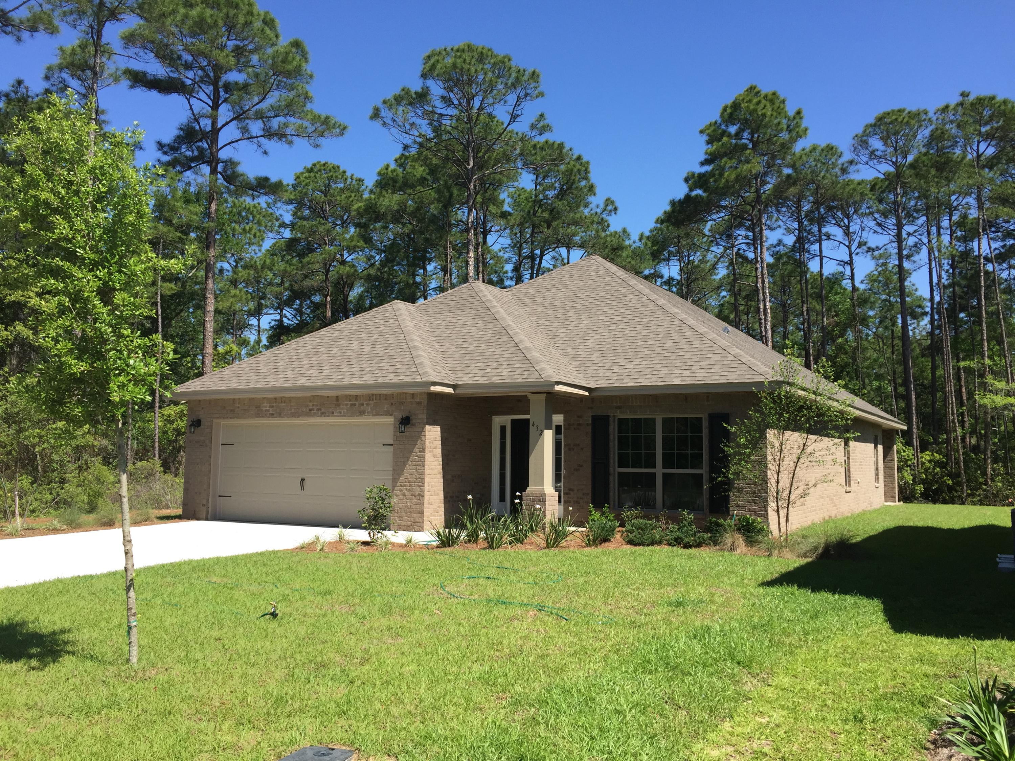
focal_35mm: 29
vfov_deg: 48.2
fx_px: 850
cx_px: 508
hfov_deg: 61.7
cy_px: 380
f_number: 2.2
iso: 32
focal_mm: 4.15
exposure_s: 1/1130
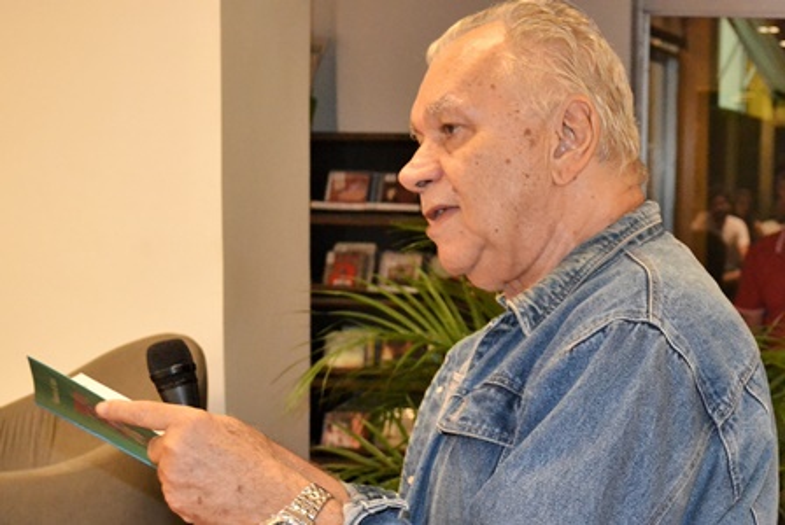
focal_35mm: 48
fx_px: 1048
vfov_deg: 28.2
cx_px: 392
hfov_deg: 41.1
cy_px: 262
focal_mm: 32
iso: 3200
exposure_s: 1/60
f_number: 4.8
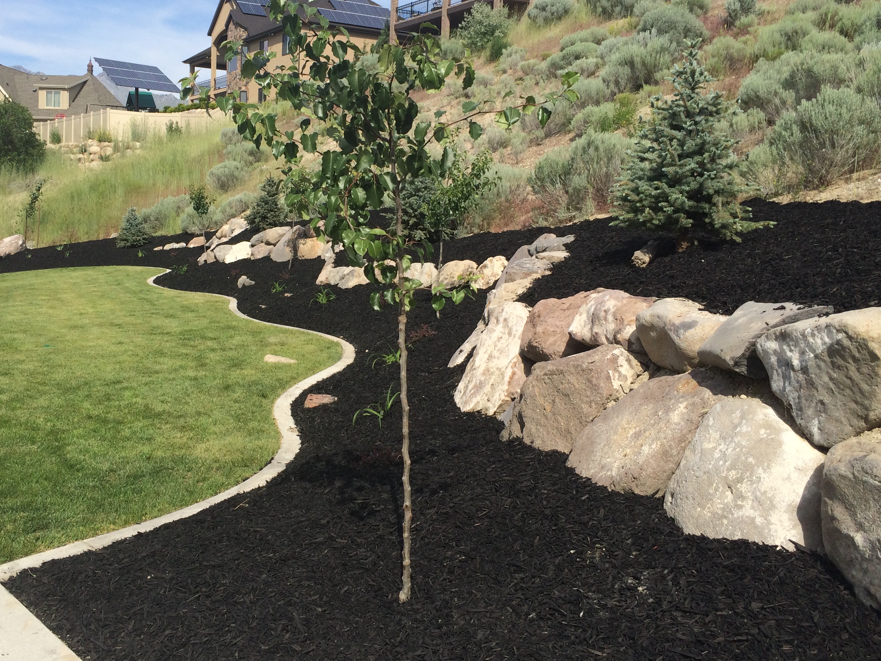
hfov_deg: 49.9
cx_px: 359
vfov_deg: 38.6
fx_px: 942
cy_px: 286
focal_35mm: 37
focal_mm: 4.15
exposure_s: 1/1953
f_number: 2.2
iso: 32
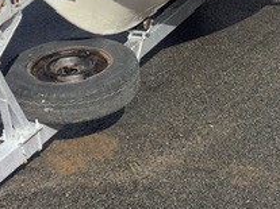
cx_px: 145
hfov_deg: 20.5
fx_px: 776
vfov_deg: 15.1
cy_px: 1
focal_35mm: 96
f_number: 2.4
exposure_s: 1/2469
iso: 25
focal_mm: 3.3
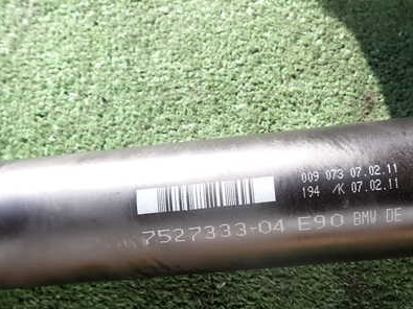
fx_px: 453
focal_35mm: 38
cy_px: 210
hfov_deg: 48.5
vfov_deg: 37.2
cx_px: 259
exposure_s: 1/200
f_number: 2.8
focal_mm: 4.5
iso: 100
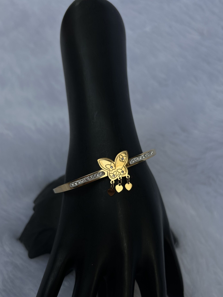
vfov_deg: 59.7
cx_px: 123
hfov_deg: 46.7
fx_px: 258
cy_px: 168
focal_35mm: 30
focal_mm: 5.7
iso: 50
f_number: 1.5
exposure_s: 1/791
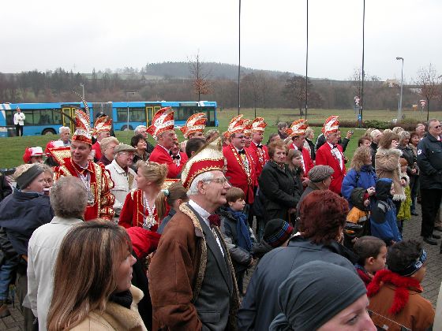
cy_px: 166
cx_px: 221
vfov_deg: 40.7
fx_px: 447
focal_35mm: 35
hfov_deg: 52.6
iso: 100
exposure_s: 1/128
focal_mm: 8.9
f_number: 4.5
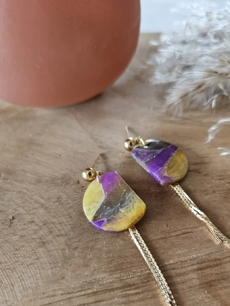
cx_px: 136
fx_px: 248
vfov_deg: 62.8
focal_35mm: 28
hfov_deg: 49.5
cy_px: 186
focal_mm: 6.3
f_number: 1.7
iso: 125
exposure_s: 1/52
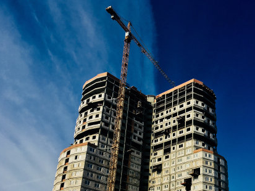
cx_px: 185
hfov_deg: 42.8
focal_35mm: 43
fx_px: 317
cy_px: 136
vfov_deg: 33.1
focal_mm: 4.15
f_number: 2.2
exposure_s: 1/1637
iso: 25
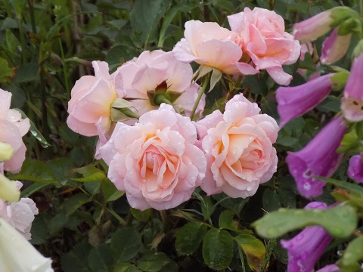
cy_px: 136
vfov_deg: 6.3
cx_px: 182
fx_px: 2464
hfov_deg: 8.4
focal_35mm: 235
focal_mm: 41.8
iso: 400
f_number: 5.6
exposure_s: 1/30
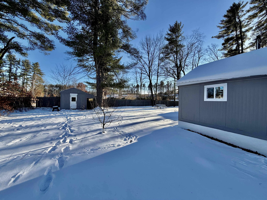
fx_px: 108
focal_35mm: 14
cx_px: 134
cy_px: 100
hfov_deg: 102.1
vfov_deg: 85.7
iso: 40
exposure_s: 1/770
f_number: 2.2
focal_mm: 2.22
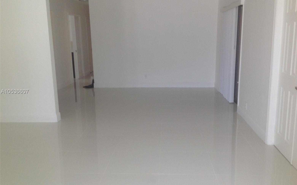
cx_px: 152
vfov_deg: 33.6
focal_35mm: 38
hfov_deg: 51.5
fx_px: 308
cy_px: 92
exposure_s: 1/40
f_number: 2.4
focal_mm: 4.28
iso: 64
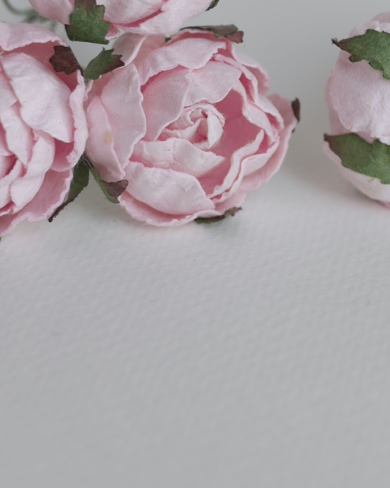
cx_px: 289
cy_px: 161
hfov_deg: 11.5
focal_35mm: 134
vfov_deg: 14.3
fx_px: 1934
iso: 200
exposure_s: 1/200
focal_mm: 20
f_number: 2.5
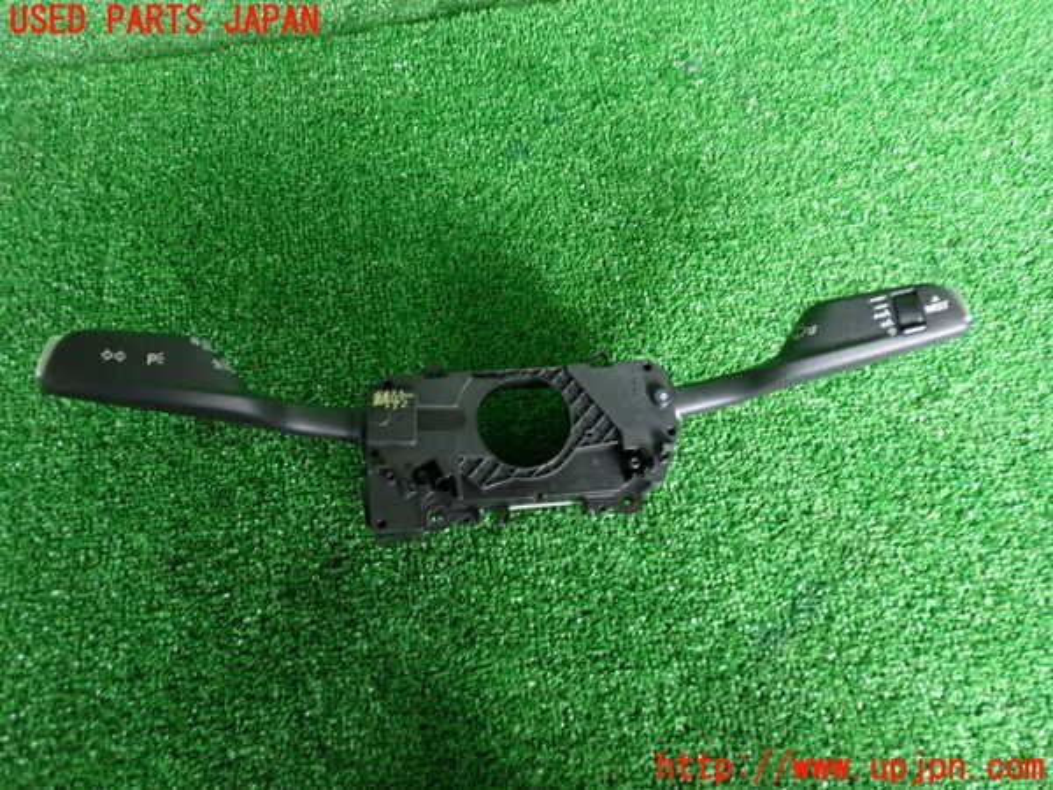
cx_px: 526
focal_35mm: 30
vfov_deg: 46.8
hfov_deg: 60.0
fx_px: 913
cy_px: 395
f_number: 2.3
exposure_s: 1/30
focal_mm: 5.4
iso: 400
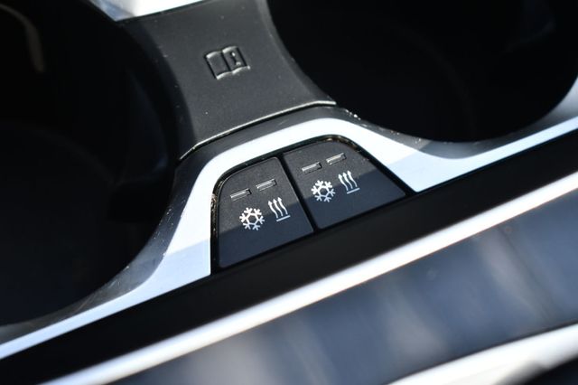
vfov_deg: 20.3
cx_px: 289
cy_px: 192
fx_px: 1075
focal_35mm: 67
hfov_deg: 30.1
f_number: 5.6
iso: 250
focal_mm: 45
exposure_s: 1/250
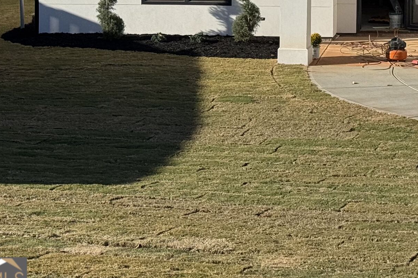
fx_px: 1474
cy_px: -101
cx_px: 439
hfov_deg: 15.8
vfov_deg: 10.5
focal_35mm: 127
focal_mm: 6.76
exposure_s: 1/7092
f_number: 1.78
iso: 64
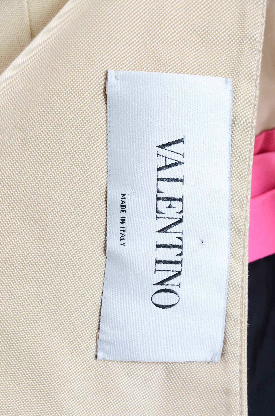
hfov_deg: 8.7
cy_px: 208
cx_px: 138
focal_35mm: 158
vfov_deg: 13.1
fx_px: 1813
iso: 400
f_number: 11
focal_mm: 105
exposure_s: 1/80
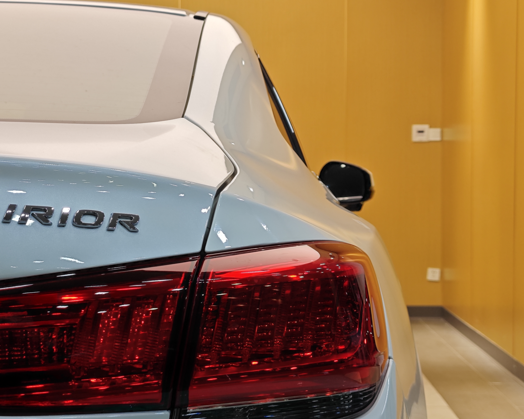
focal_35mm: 73
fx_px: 1132
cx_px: 212
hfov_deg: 26.0
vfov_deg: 21.0
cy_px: 224
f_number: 1.9
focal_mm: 8.7
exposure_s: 1/100
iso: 100
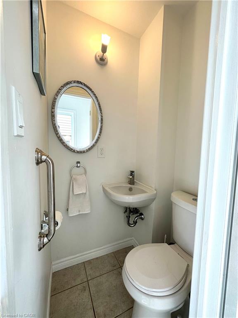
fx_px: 128
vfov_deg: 102.1
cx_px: 119
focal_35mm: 14
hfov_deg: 85.7
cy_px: 159
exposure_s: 1/120
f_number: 2.2
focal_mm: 2.22
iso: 50
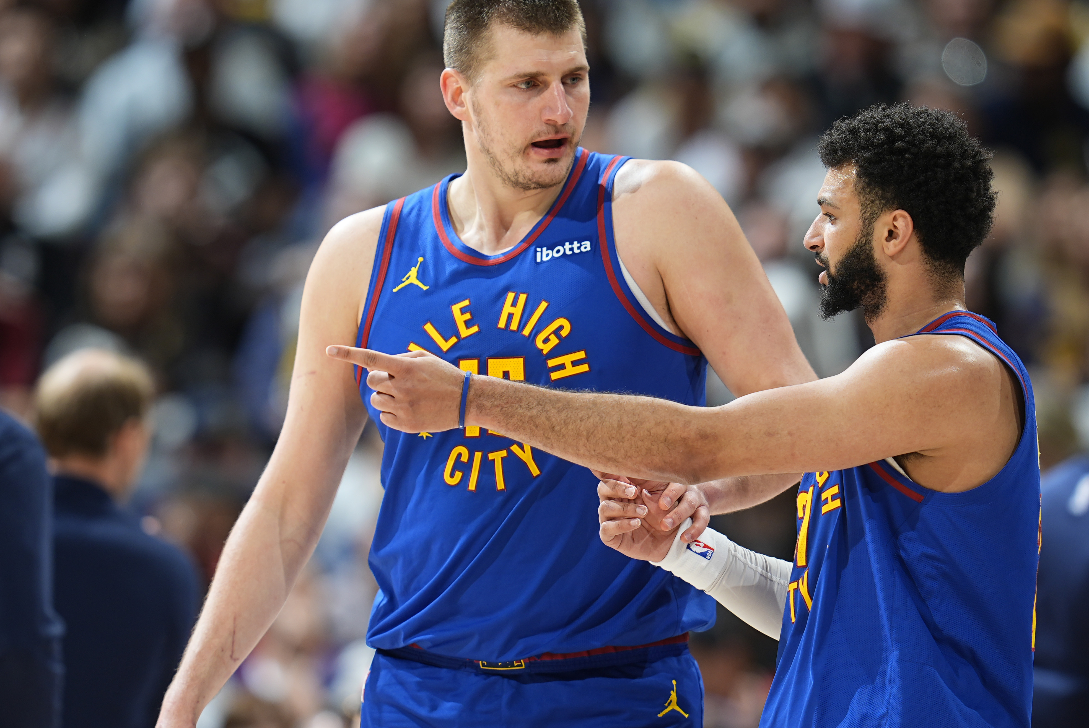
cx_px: 544
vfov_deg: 2.3
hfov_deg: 3.4
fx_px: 18166
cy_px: 364
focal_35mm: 600
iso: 320
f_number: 3.2
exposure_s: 1/1600
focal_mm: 400
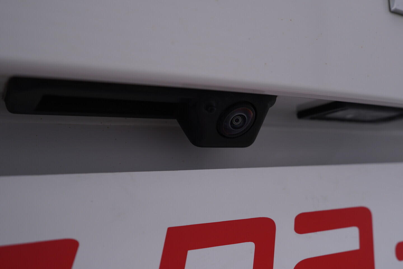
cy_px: 134
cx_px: 202
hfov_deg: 53.1
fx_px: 403
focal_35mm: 36
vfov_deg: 36.9
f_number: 4.5
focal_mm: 24
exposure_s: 1/100
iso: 125
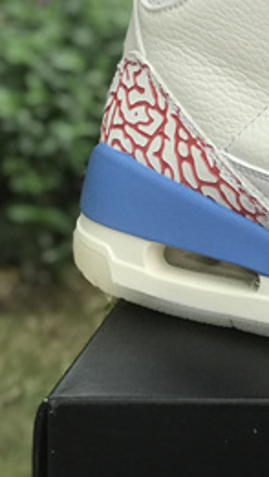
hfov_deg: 6.6
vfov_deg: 12.1
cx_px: 635
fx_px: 2230
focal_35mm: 176
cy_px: -25
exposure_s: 1/100
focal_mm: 6.6
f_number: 2.8
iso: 25
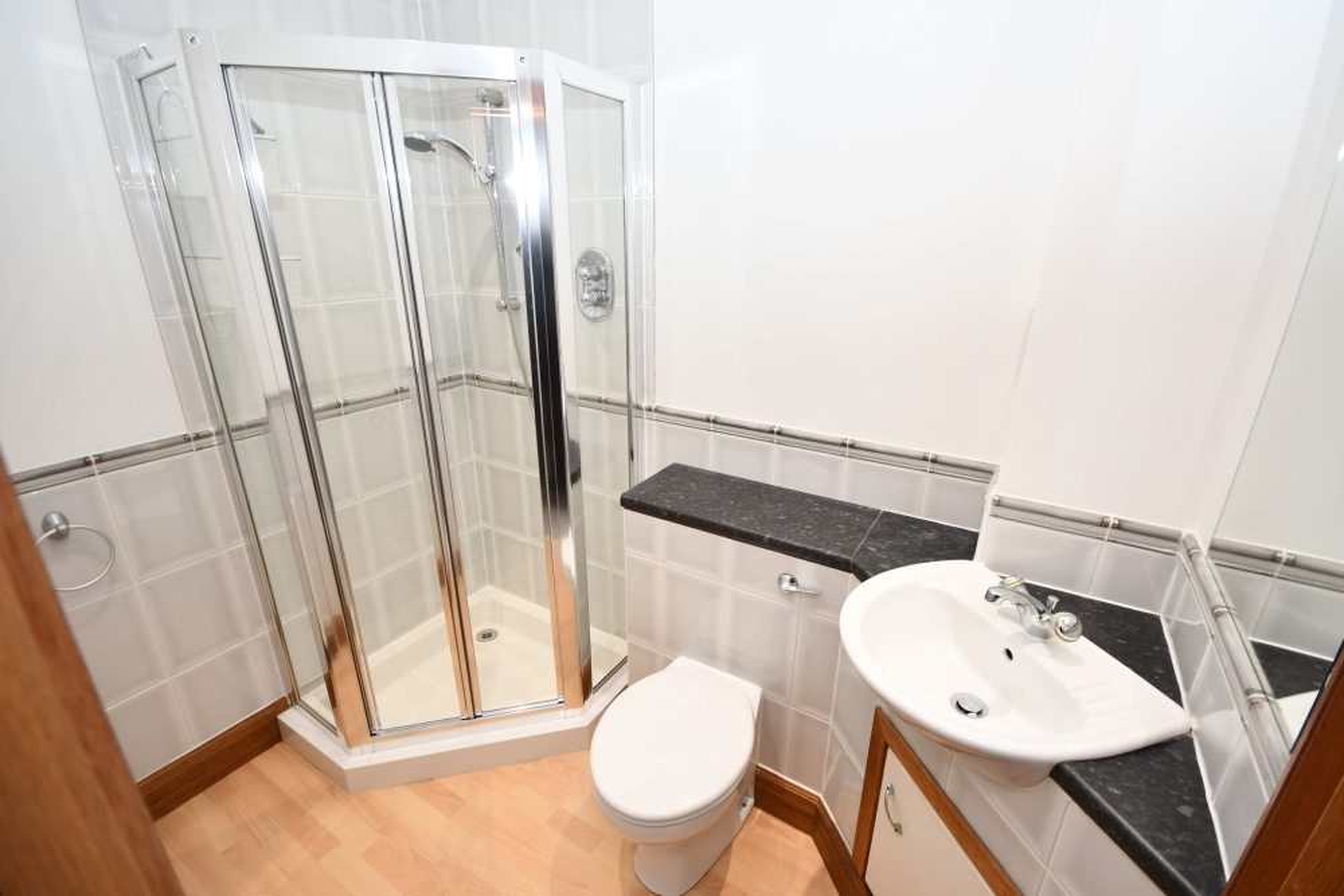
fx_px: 560
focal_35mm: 15
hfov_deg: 100.4
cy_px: 448
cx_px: 672
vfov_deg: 77.3
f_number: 4
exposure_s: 1/60
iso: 500
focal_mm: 10
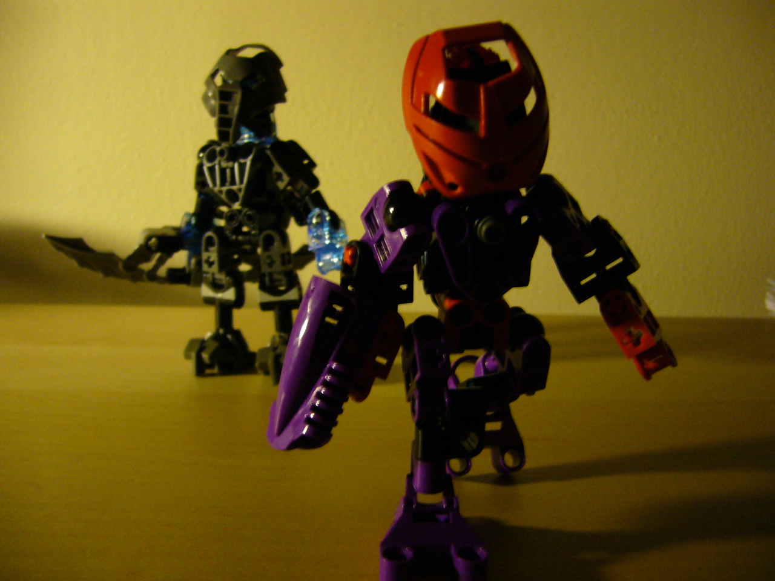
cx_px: 388
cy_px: 290
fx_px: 784
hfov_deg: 52.6
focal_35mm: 35
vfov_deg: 40.7
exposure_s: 1/8
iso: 200
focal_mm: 5.8
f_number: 2.8
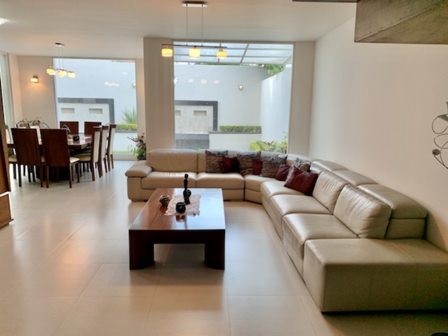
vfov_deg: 53.0
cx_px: 224
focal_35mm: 26
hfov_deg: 67.3
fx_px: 336
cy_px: 168
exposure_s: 1/120
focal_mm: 4.25
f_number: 1.8
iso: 80
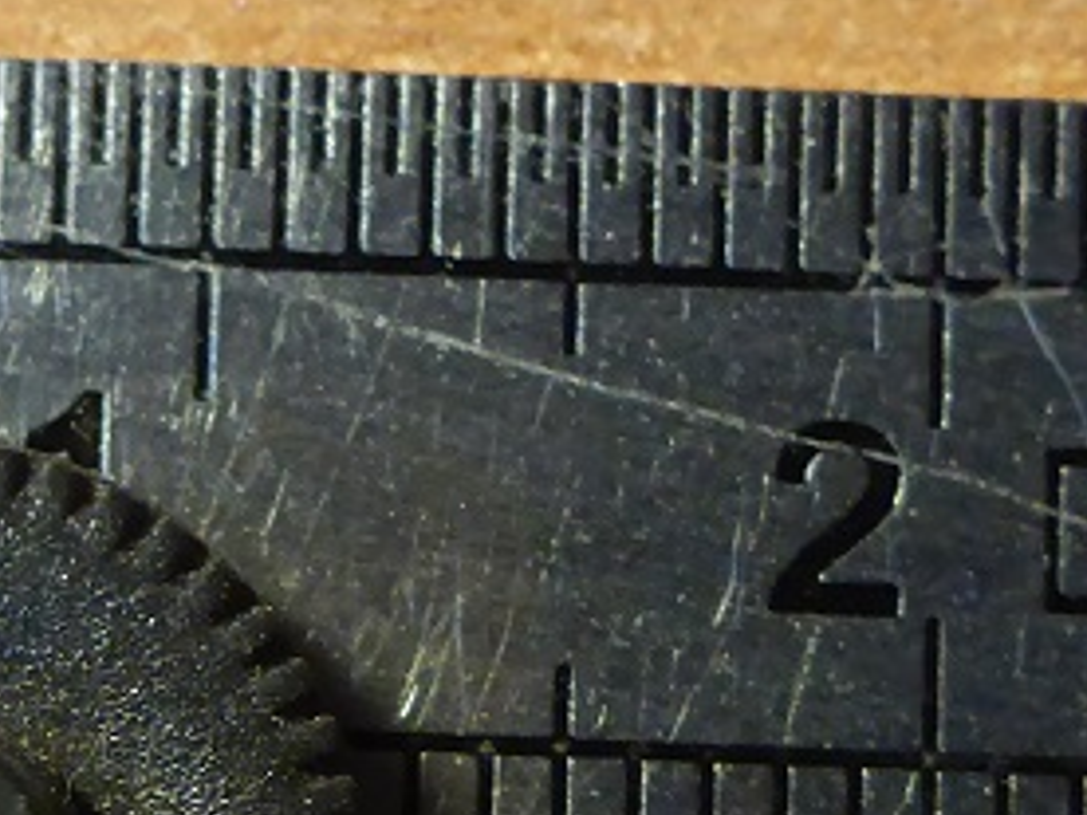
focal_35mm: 117
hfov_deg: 16.5
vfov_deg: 12.5
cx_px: 20
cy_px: 776
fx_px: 3674
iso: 400
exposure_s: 1/60
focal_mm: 4.9
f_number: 3.3
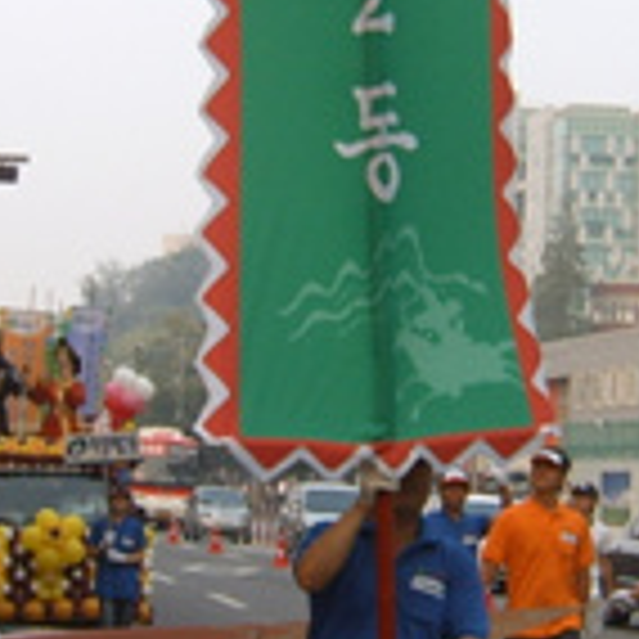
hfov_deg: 12.6
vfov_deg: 12.6
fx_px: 2903
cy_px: 234
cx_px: 324
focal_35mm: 139
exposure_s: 1/180
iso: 50
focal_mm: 5.8
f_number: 2.8
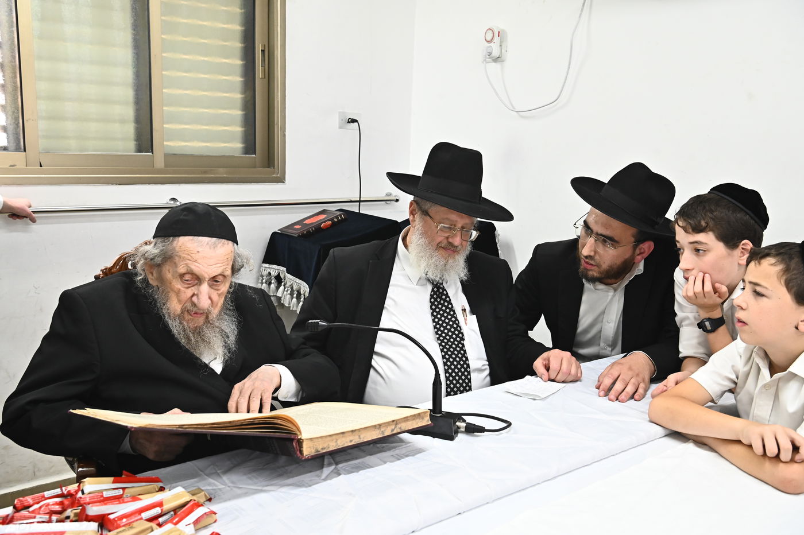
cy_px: 268
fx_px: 804
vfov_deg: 36.8
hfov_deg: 53.2
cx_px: 402
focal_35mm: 36
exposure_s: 1/200
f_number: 7.1
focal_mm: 36
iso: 2500
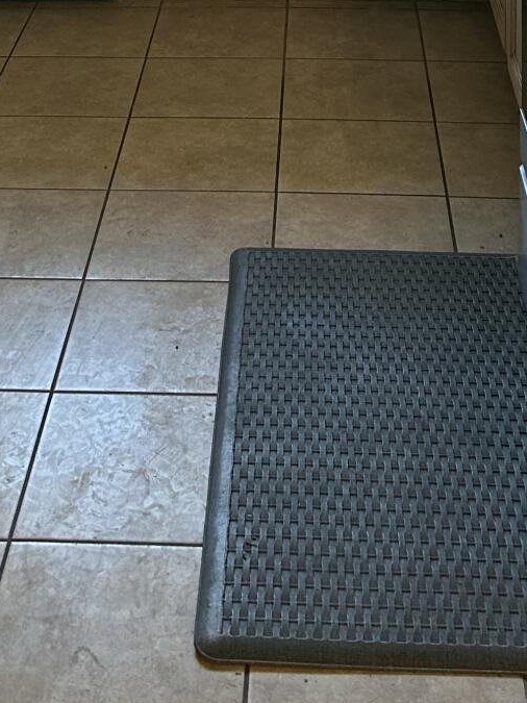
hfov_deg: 19.1
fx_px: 1564
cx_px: 217
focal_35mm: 77
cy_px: -328
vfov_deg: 21.6
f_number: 1.5
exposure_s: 1/110
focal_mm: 5.7
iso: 125
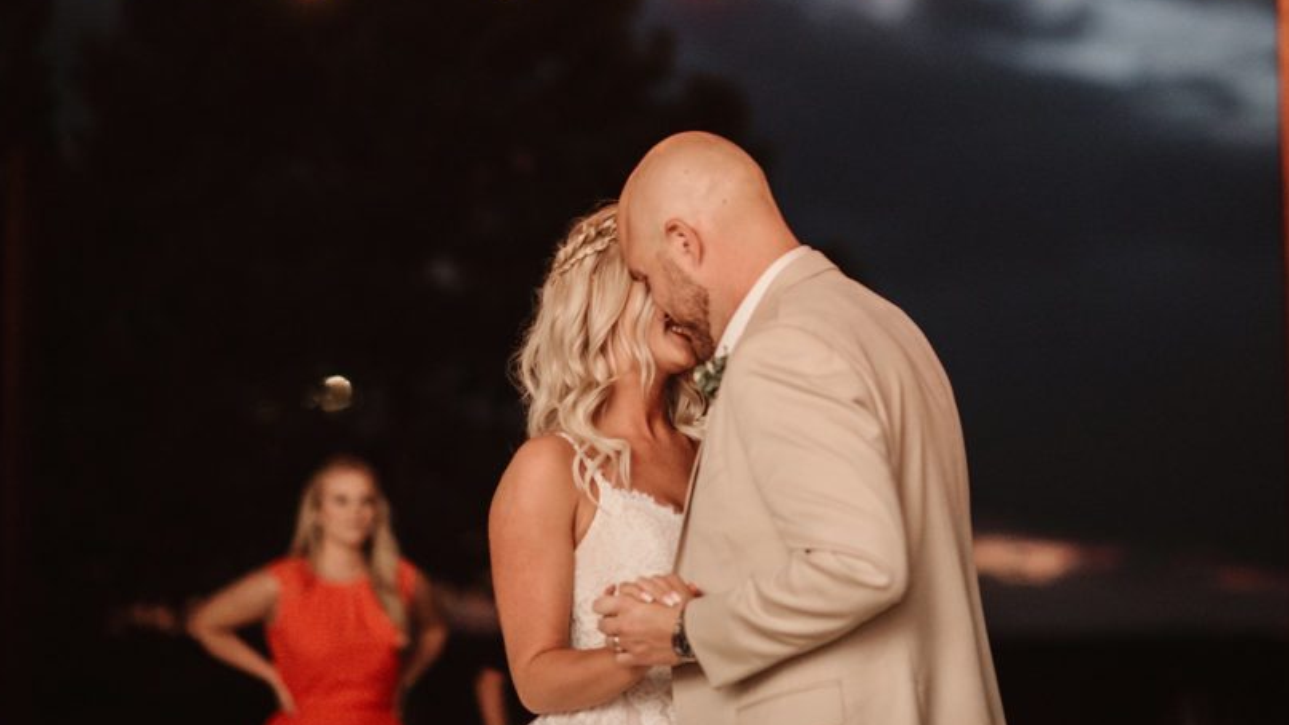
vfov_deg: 10.7
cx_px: 773
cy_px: 217
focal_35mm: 113
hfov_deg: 18.9
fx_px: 3862
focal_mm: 85
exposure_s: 1/320
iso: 1000
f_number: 1.8
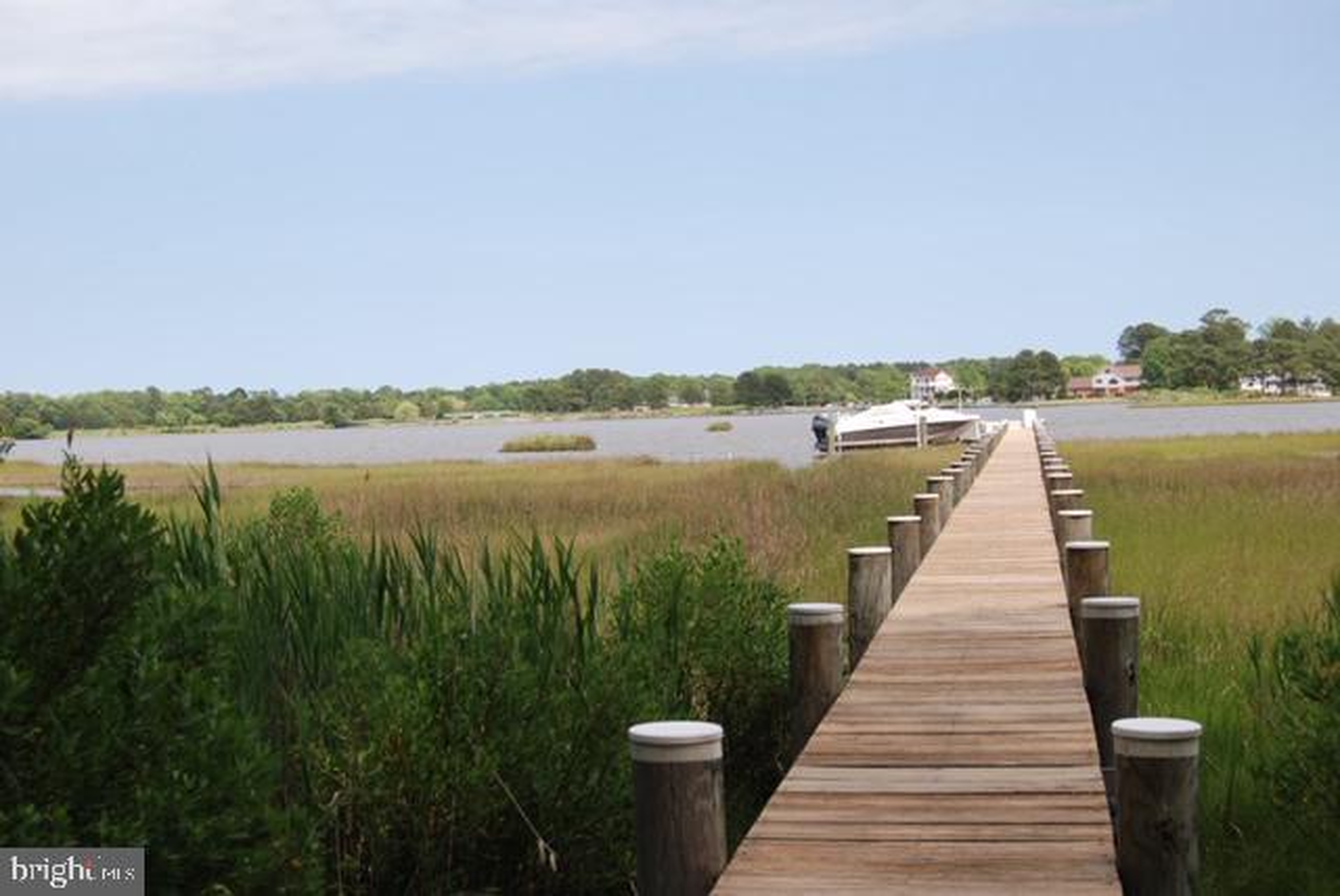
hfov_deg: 38.8
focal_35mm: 51
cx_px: 670
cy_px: 448
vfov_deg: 26.5
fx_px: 1900
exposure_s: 1/200
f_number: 7.1
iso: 100
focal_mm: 34
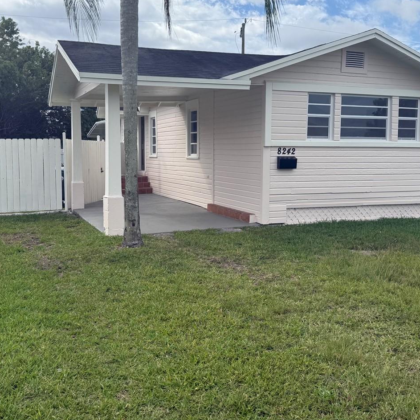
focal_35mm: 36
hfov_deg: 46.0
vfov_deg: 46.0
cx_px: 191
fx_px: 494
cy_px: 187
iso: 80
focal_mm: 6.76
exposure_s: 1/4167
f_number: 1.78
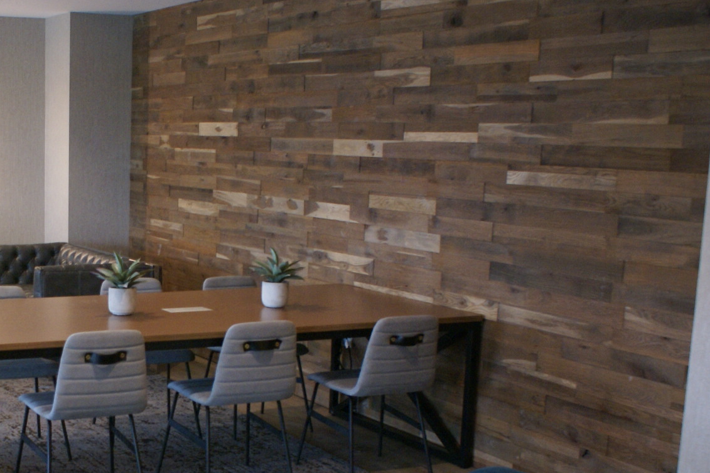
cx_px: 135
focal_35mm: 56
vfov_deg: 23.9
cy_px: 367
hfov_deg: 34.5
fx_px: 1104
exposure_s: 1/30
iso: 400
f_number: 4
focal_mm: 22
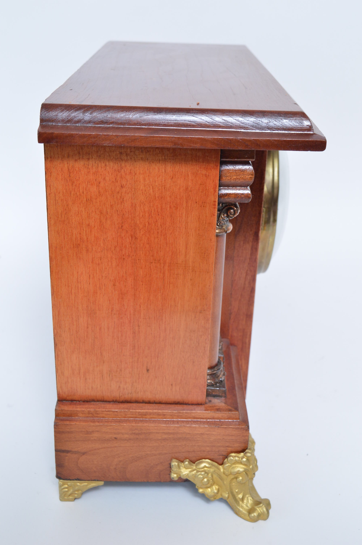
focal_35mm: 45
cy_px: 272
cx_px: 181
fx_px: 680
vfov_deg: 43.6
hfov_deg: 29.8
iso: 800
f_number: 8
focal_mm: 30
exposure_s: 1/80
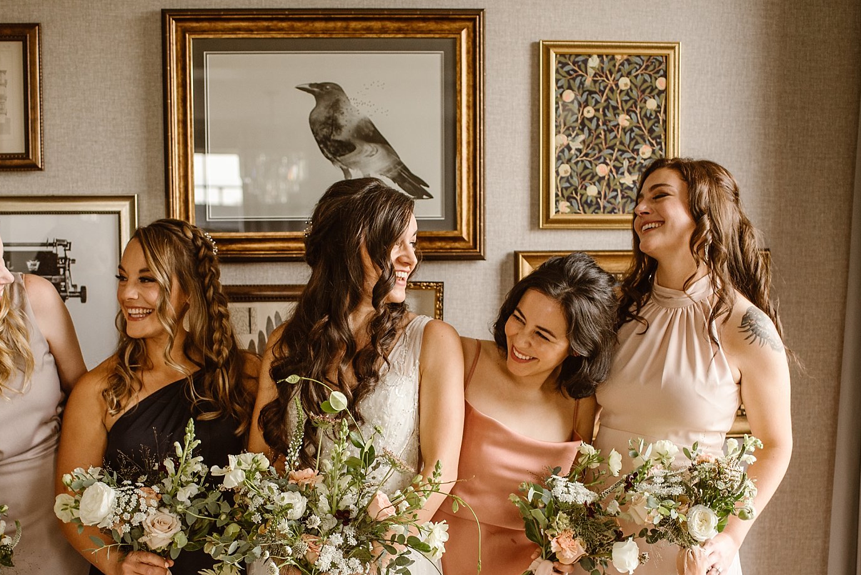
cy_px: 396
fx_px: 1244
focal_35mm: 52
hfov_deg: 38.1
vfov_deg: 25.8
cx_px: 381
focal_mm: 35
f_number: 2.5
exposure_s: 1/500
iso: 250
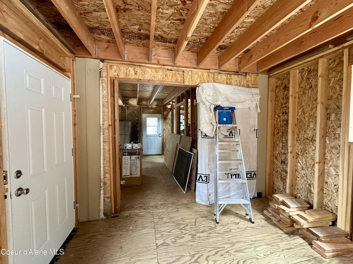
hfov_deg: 102.1
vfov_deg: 85.7
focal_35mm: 14
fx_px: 143
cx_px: 176
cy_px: 132
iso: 320
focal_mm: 2.22
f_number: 2.2
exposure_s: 1/83
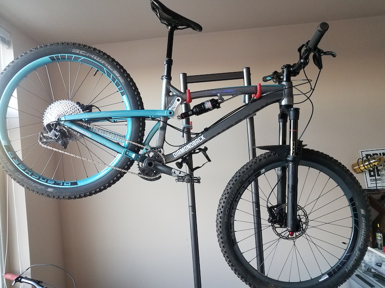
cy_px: 144
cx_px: 192
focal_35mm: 26
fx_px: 289
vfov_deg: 53.1
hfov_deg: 67.3
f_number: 1.7
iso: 200
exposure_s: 1/17
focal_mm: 4.2
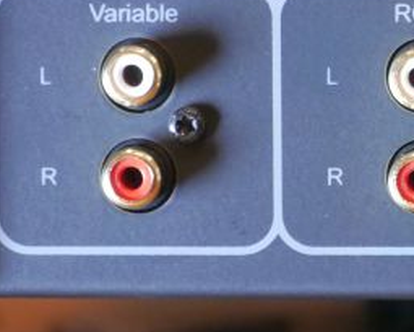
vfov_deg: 1.8
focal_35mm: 857
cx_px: 544
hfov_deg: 2.3
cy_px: 181
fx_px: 10501
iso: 3200
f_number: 5.6
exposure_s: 1/25
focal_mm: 140
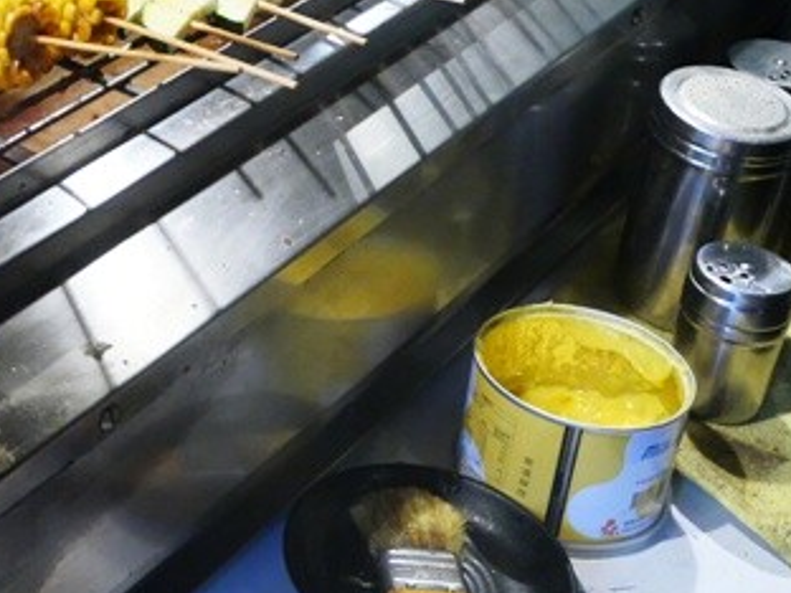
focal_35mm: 77
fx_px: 1760
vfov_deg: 18.8
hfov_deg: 24.0
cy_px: 38
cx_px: -42
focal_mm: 18
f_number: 4.2
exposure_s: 1/40
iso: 3200
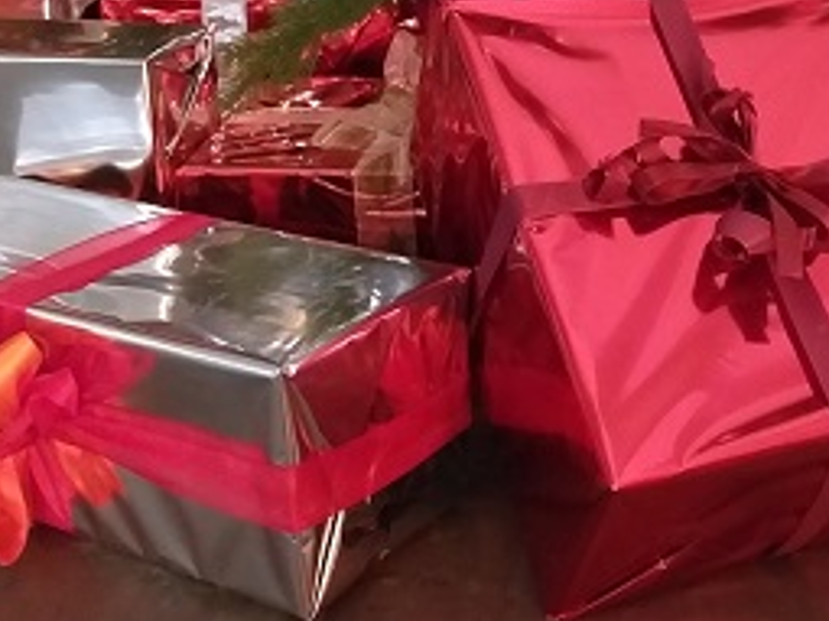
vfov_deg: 27.2
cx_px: 631
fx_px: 1221
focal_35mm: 51
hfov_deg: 36.5
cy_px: 23
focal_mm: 3.93
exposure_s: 1/17
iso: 500
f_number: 1.7
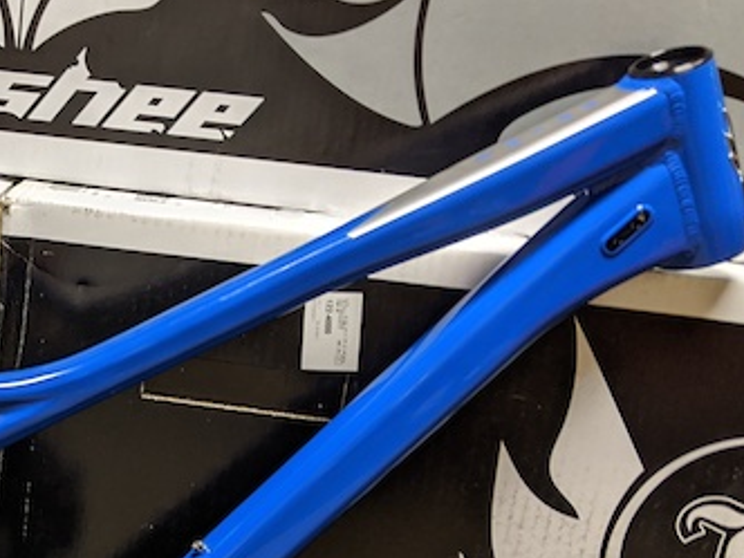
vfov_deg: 22.3
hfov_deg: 27.7
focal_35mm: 65
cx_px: -38
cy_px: 446
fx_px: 1397
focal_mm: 4.44
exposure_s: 1/24
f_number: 1.8
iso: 130
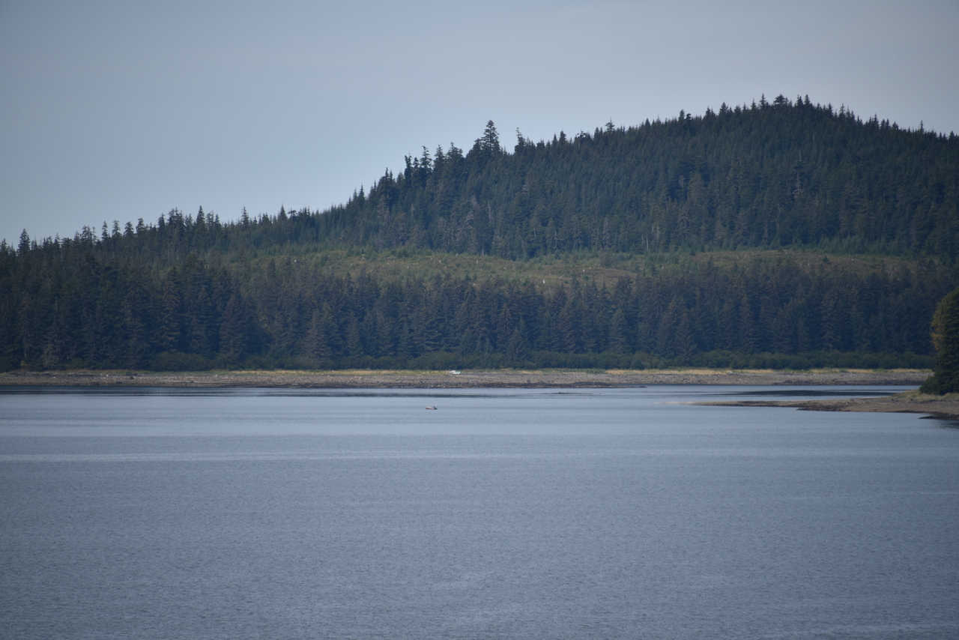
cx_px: 480
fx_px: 7993
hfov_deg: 6.9
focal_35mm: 300
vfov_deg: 4.6
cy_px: 320
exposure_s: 1/640
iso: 100
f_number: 6.3
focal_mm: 300
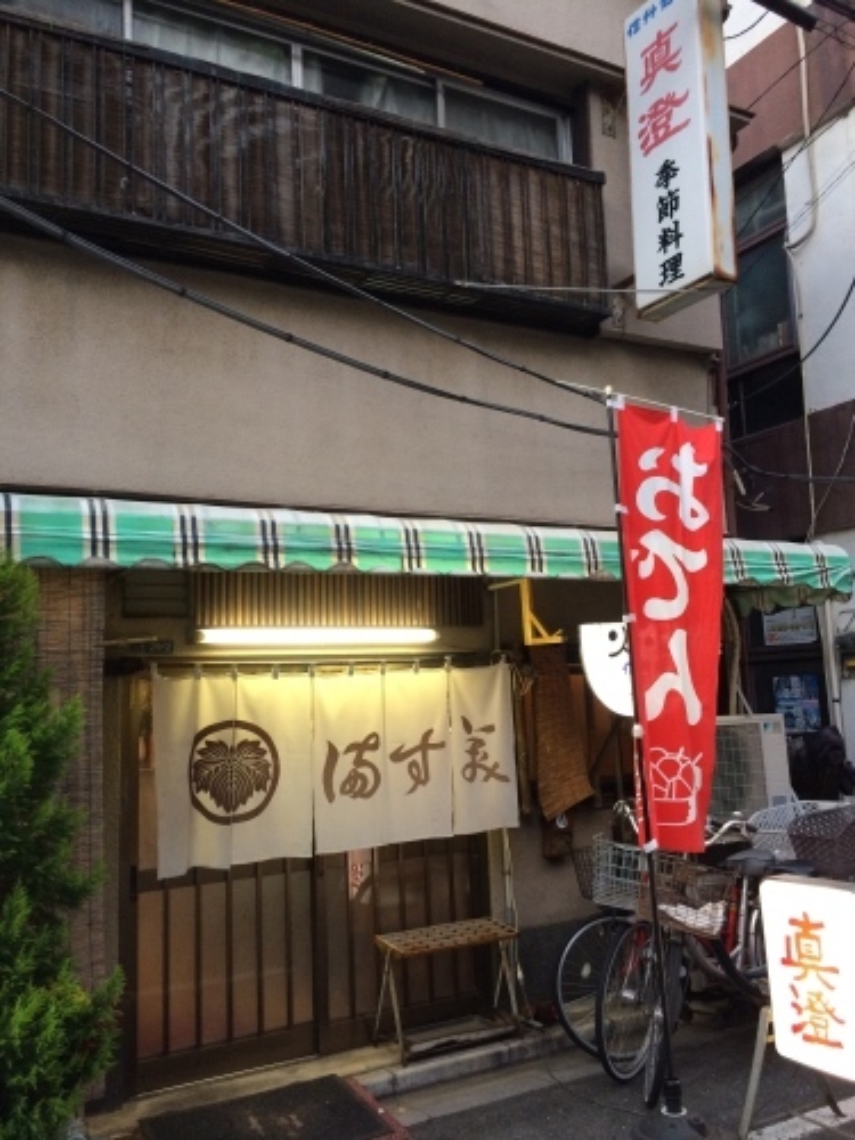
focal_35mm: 29
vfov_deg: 61.7
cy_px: 570
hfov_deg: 48.2
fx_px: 955
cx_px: 428
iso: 160
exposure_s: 1/30
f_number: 2.2
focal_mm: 4.15
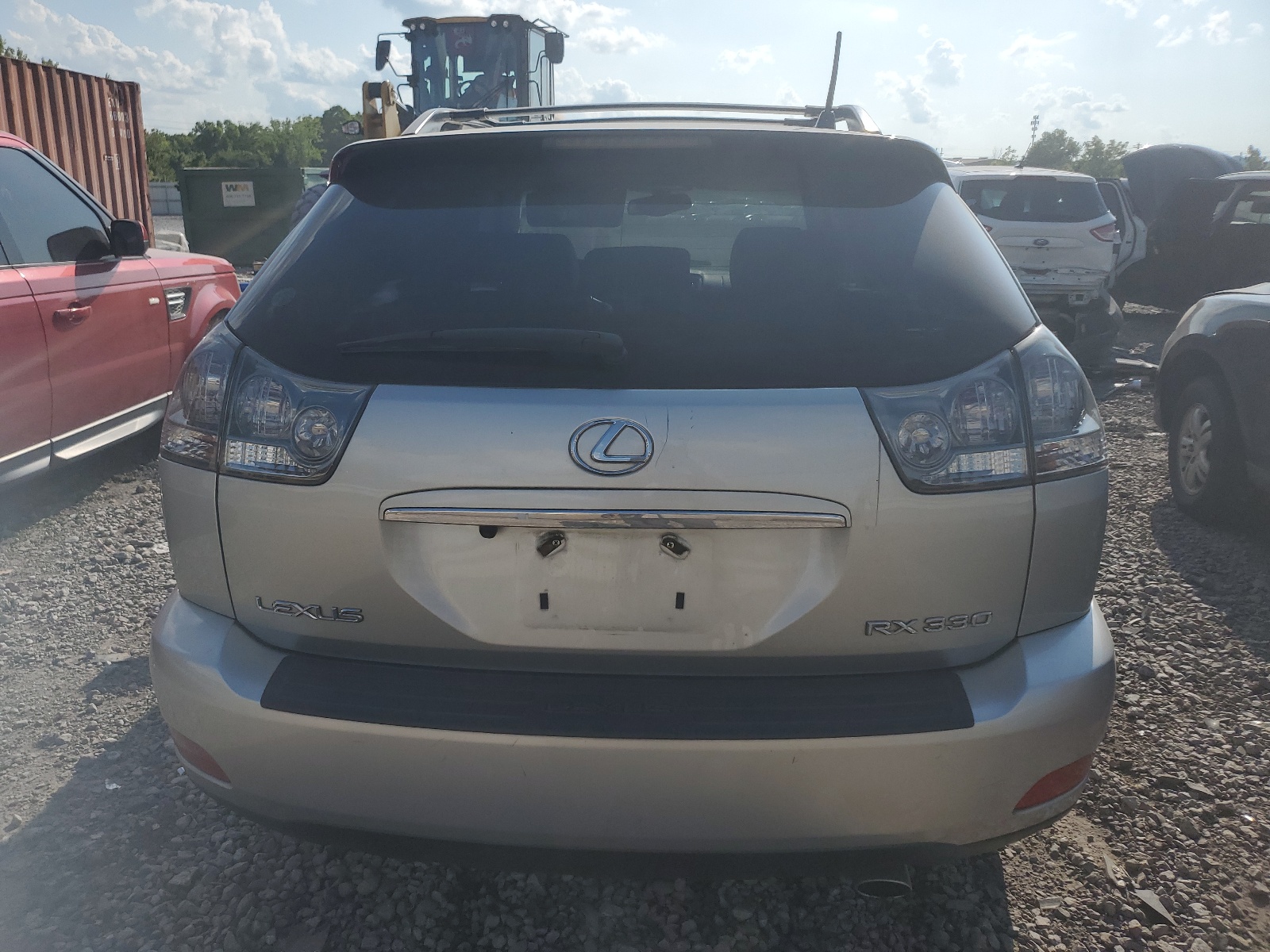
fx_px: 954
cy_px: 476
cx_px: 635
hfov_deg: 67.3
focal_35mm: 26
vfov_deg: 53.1
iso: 50
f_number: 1.5
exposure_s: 1/10000
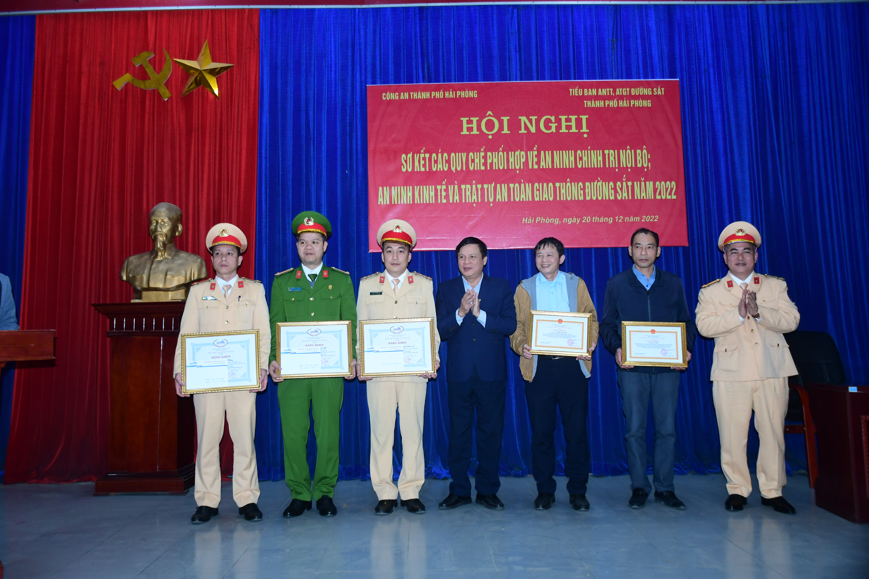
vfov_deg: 40.0
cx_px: 434
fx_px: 797
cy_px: 290
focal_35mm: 33
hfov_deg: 57.2
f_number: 3.5
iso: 1000
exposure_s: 1/200
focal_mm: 22
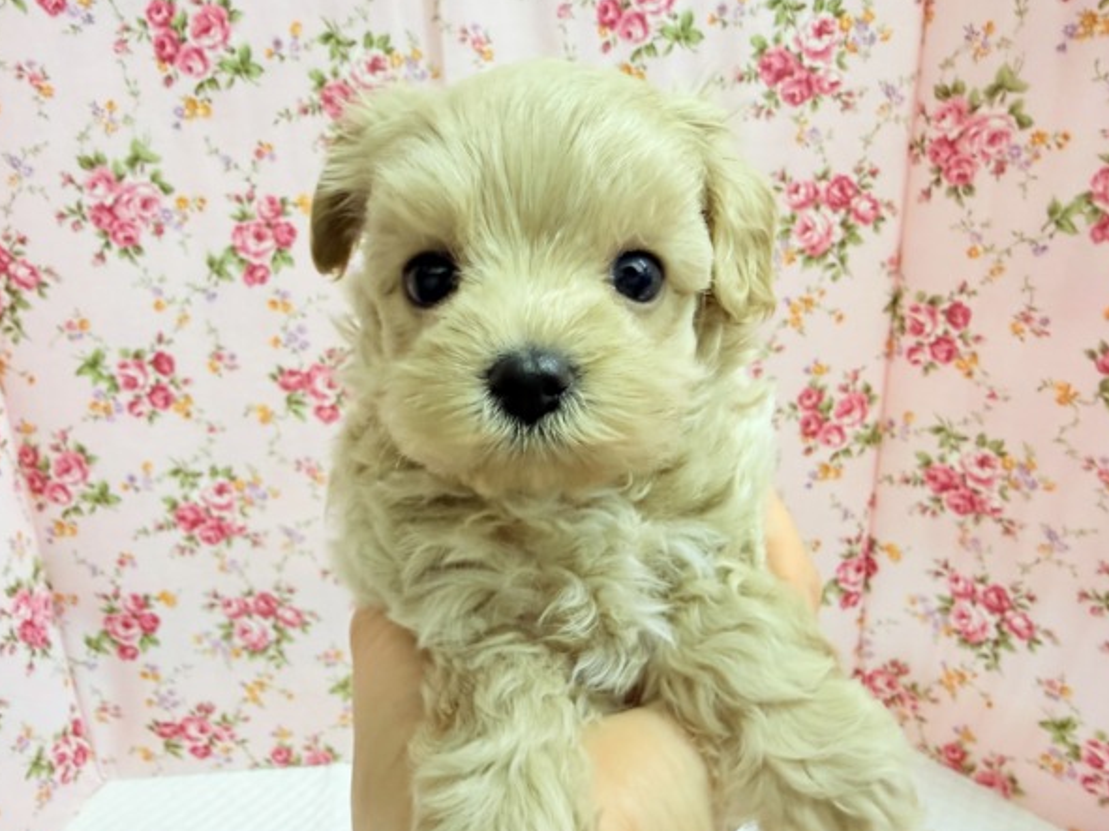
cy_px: 439
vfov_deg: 53.0
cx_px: 557
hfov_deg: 67.3
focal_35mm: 26
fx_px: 833
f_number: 2.2
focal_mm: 2.22
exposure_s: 1/100
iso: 250
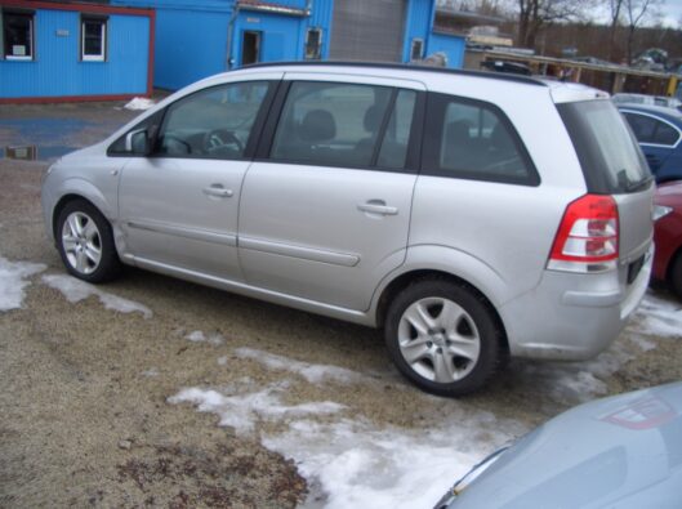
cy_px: 254
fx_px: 688
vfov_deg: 40.6
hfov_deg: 52.7
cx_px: 341
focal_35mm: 35
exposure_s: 1/250
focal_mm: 5.8
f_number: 2.6
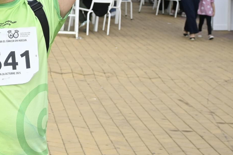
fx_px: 836
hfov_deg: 15.5
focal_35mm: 129
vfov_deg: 10.6
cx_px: -9
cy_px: 39
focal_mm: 30.5
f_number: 5
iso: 320
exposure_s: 1/1250
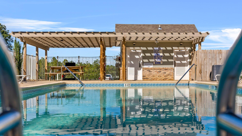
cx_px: 119
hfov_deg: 49.1
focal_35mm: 41
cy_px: 77
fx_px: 265
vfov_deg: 28.8
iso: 100
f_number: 4
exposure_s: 1/2000
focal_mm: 38.3
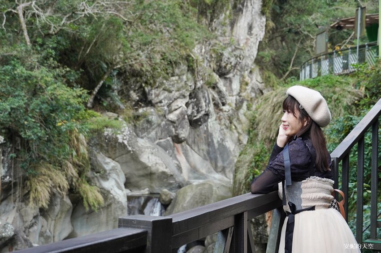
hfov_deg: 33.4
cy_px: 126
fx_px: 635
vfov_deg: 22.6
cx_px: 190
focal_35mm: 60
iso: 640
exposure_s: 1/400
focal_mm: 40
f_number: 5
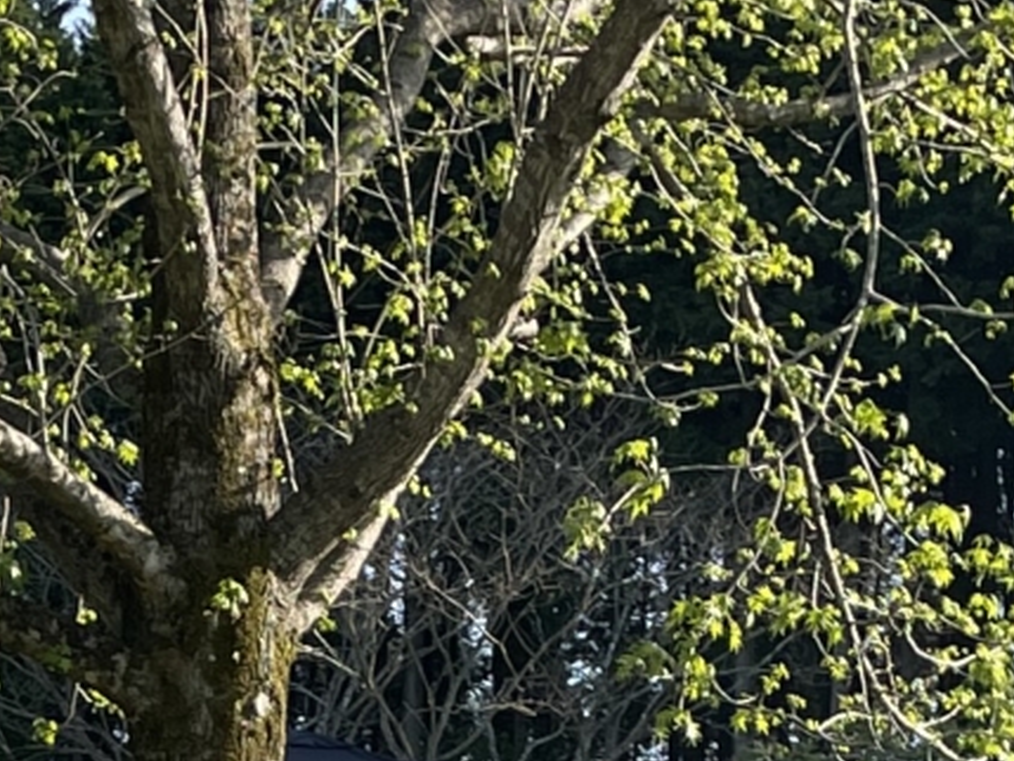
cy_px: 1952
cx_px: 21
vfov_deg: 8.6
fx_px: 4542
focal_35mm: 155
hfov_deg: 12.6
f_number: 1.6
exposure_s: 1/1014
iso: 32
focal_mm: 4.2
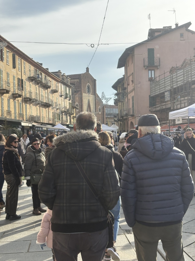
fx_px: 391
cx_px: 98
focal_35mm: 52
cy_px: 130
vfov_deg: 36.8
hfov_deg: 28.0
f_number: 1.6
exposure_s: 1/1754
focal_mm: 5.96
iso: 32
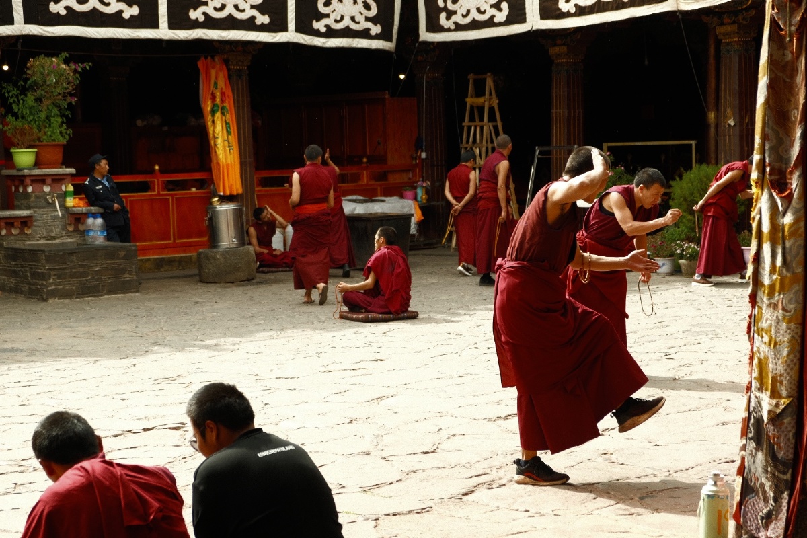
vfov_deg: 18.7
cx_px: 404
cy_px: 269
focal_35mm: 73
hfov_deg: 27.7
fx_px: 1636
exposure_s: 1/250
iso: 160
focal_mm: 48.4
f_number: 4
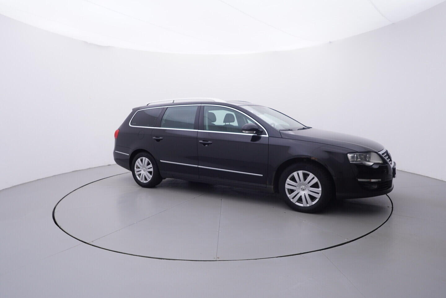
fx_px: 279
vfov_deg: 56.2
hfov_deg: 77.3
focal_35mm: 22
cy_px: 149
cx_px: 223
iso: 200
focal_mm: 15
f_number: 5
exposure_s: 1/80
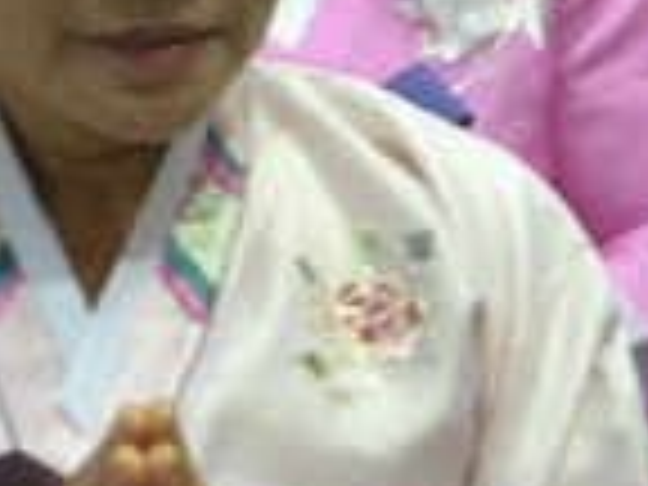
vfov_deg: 4.5
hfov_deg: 6.0
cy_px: 135
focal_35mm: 328
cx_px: 130
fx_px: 6140
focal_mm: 34.8
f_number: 3.5
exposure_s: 1/5
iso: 100
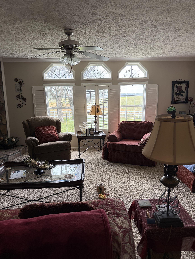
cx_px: 98
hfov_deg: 56.8
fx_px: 180
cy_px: 130
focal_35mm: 24
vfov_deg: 71.6
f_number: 1.78
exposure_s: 1/189
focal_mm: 6.76
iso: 100
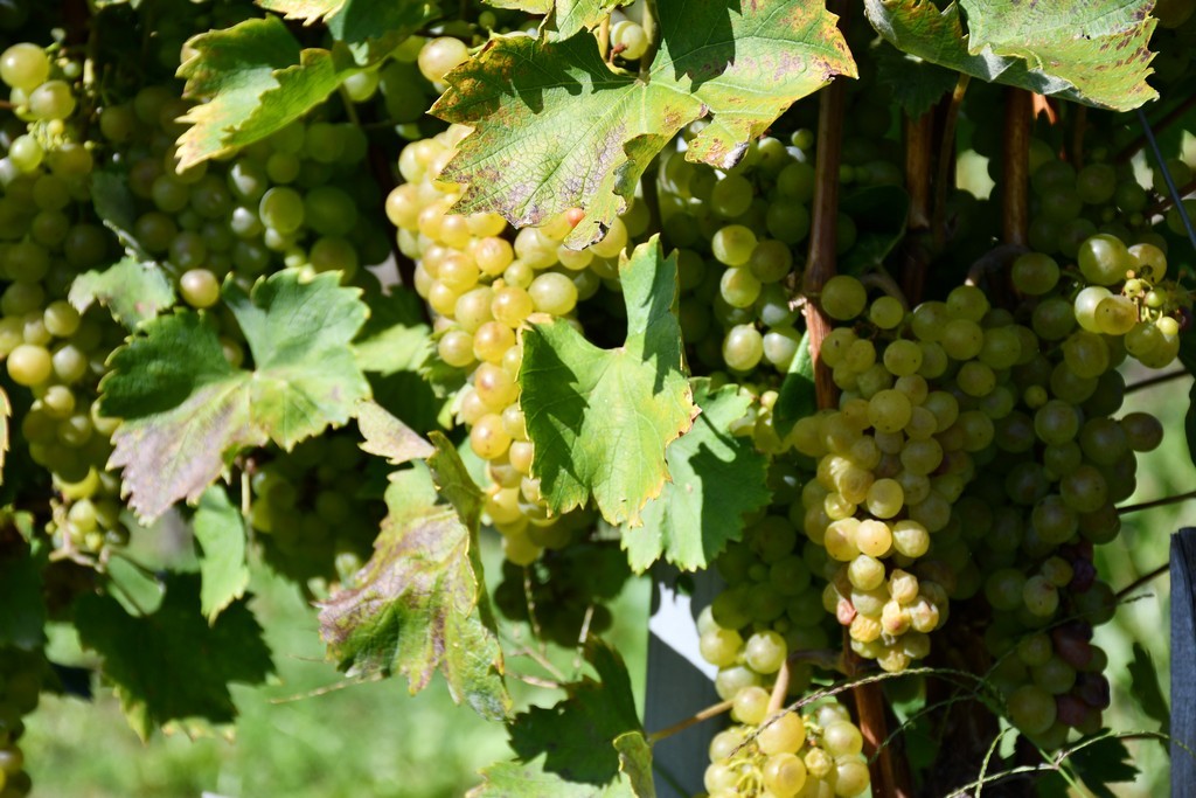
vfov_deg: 12.2
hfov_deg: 18.3
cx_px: 598
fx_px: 3721
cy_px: 399
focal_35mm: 112
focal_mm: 75
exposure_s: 1/500
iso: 200
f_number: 6.3
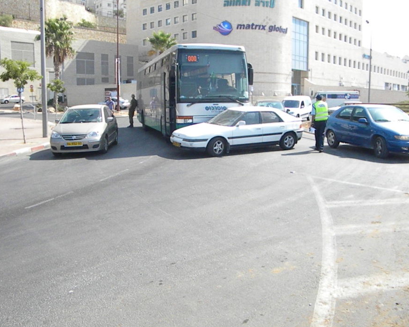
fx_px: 387
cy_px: 161
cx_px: 221
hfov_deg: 55.6
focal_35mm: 32
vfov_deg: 45.8
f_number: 7
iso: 720
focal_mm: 5
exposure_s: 1/1000
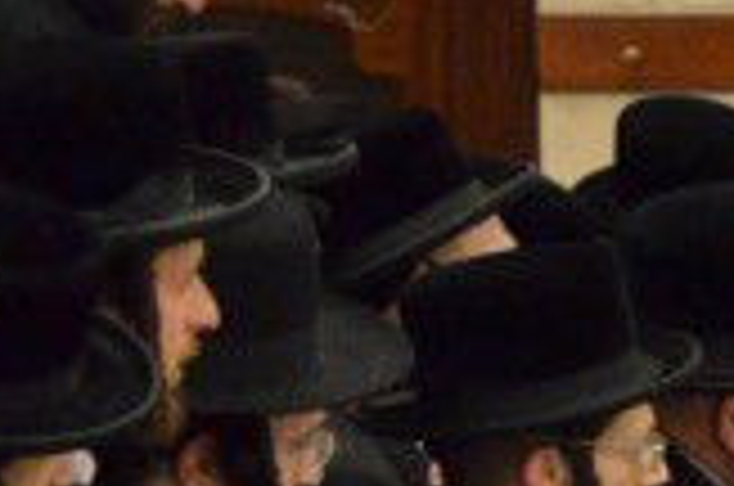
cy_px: 657
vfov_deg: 3.6
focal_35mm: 377
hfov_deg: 5.2
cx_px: 2234
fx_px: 7672
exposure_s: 1/160
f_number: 5
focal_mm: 40
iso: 2500
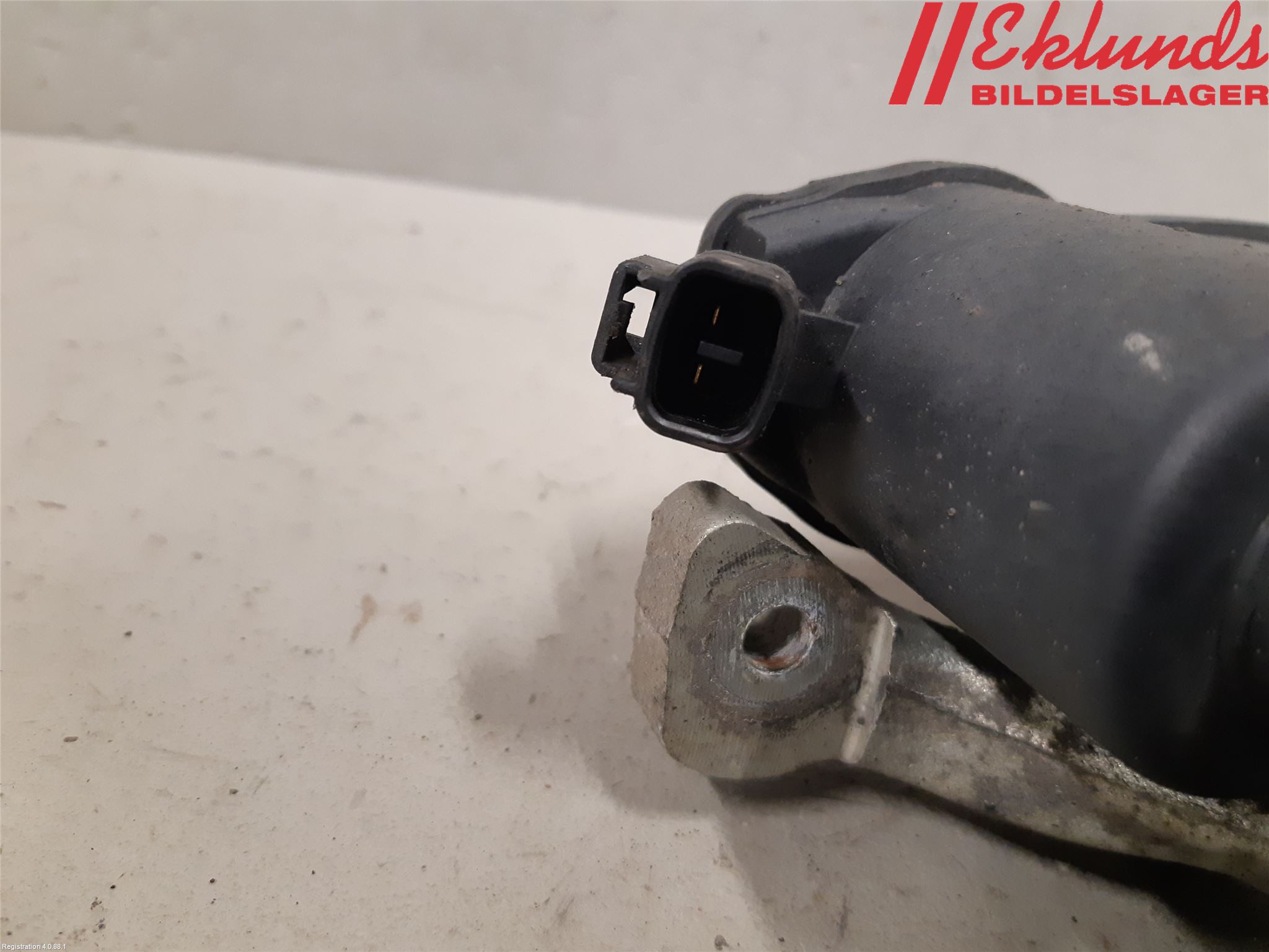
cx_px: 634
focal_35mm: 26
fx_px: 953
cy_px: 476
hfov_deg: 67.3
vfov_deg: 53.1
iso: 250
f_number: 1.7
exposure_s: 1/50
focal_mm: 3.93
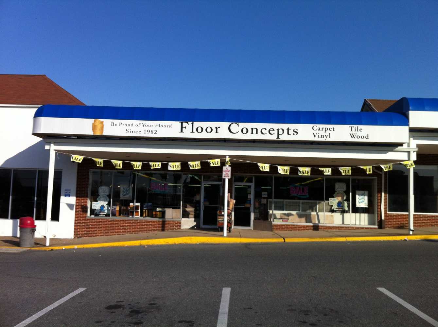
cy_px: 164
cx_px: 219
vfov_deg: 40.6
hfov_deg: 52.7
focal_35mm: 35
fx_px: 442
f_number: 2.8
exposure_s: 1/1774
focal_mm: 3.85
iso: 80
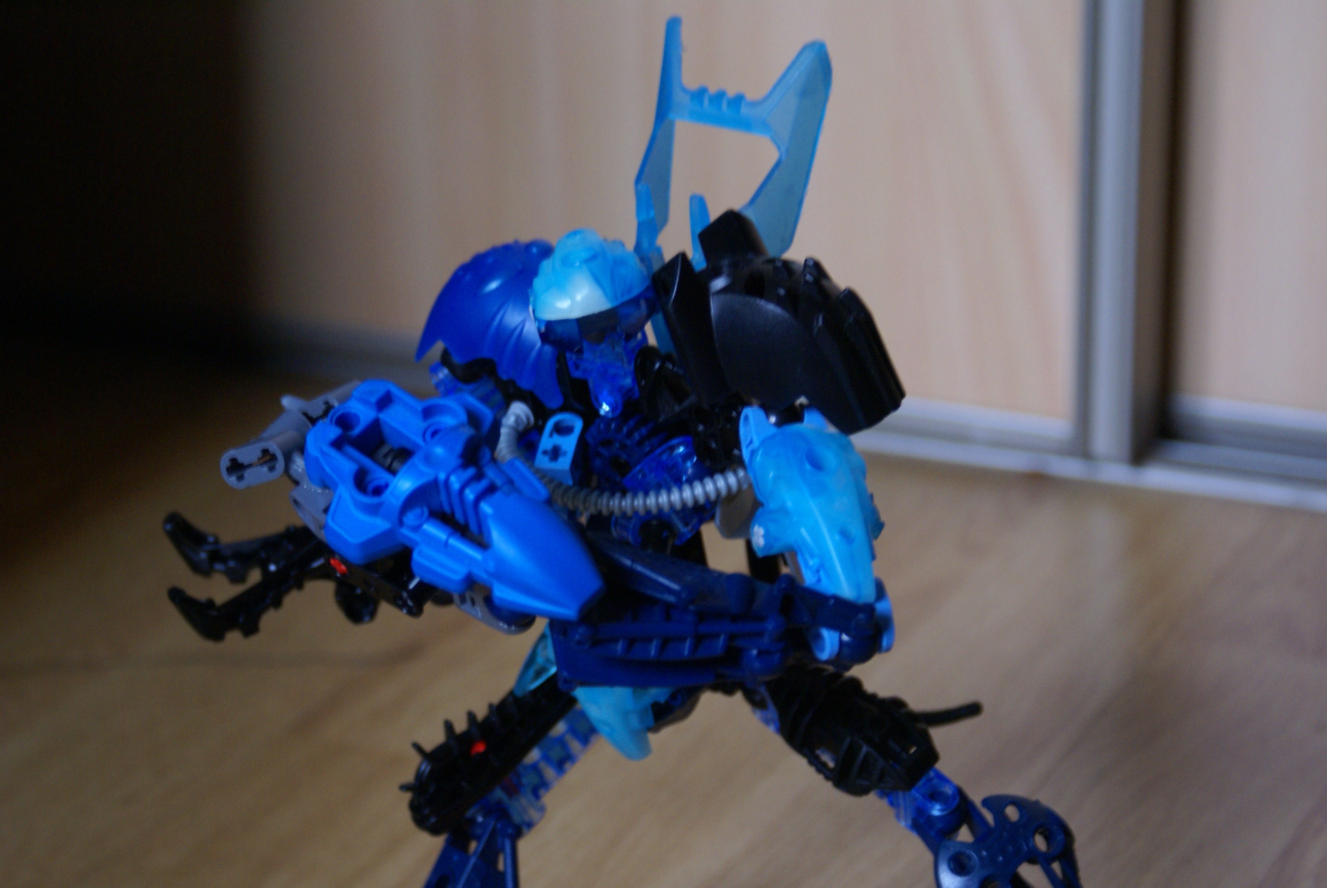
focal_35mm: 105
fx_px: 3875
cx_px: 664
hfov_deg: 19.4
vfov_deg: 13.1
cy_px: 444
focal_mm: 70
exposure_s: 1/10
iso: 400
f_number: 5.6
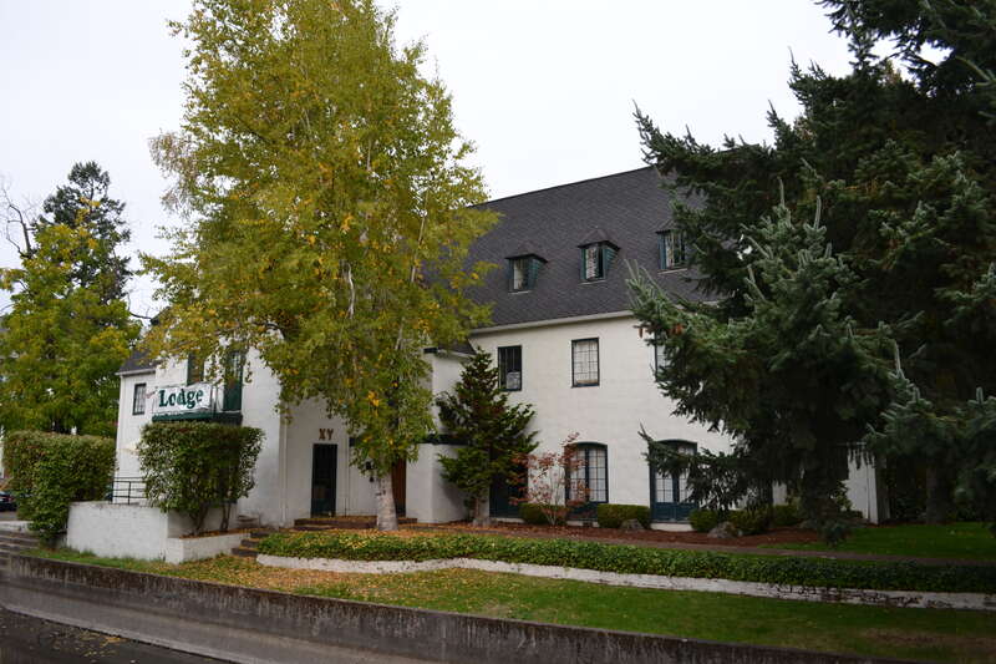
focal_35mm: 27
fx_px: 747
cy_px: 332
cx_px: 498
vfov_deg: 47.9
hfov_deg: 67.4
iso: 100
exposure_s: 1/200
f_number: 6.3
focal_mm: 18
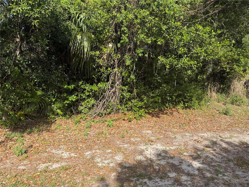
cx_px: 124
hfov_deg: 71.6
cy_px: 94
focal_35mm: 24
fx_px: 173
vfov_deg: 56.8
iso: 80
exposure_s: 1/2169
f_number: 1.78
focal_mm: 6.76
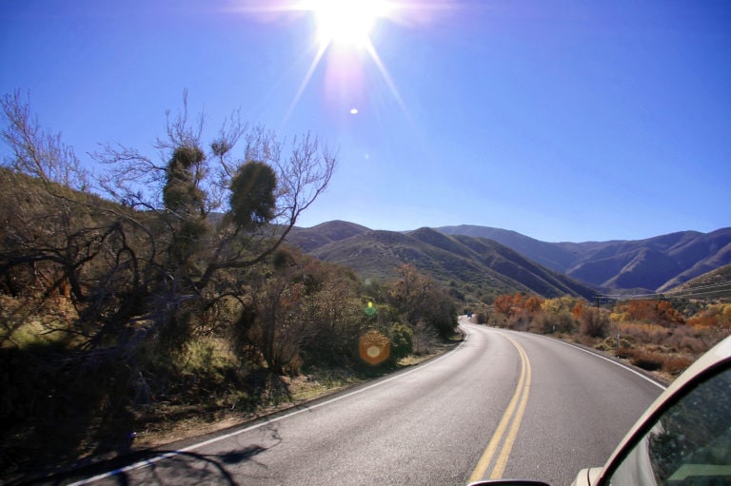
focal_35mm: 27
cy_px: 243
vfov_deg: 47.9
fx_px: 548
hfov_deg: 67.4
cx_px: 366
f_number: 8
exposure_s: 1/500
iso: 200
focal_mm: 18
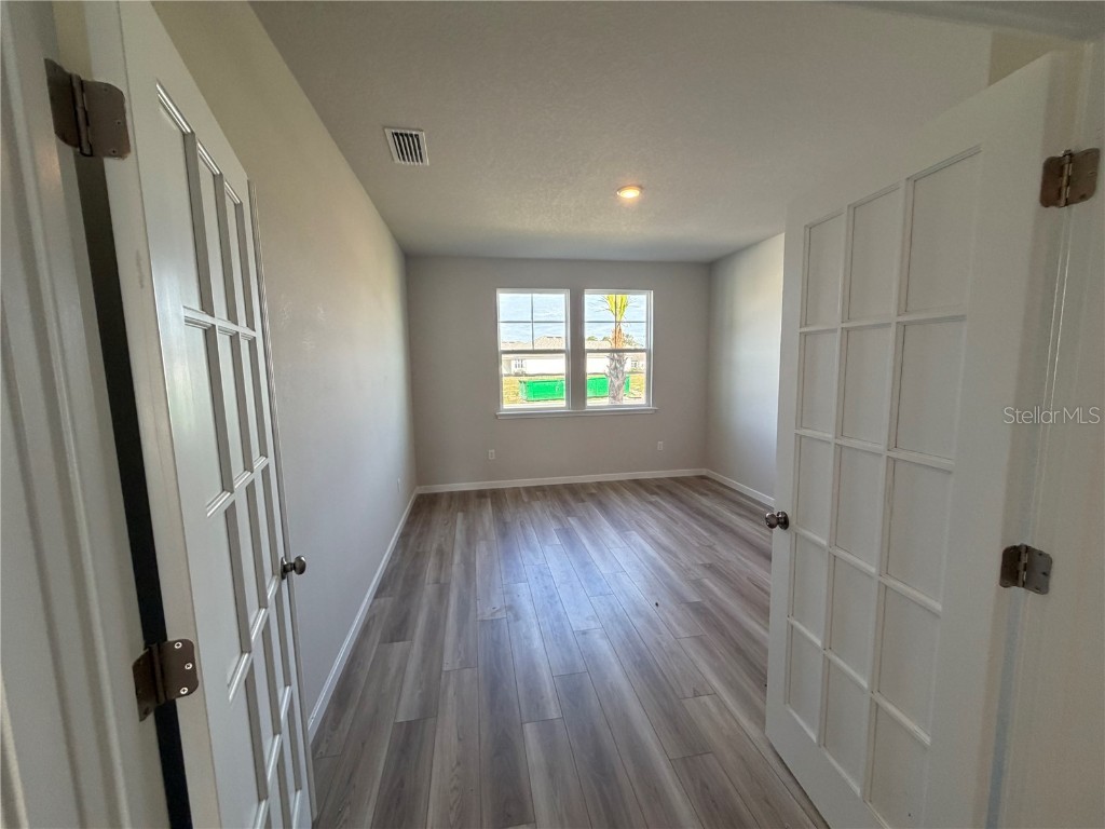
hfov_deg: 102.1
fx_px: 447
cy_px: 414
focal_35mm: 14
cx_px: 552
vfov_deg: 85.7
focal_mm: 2.22
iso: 200
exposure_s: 1/120
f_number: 2.2
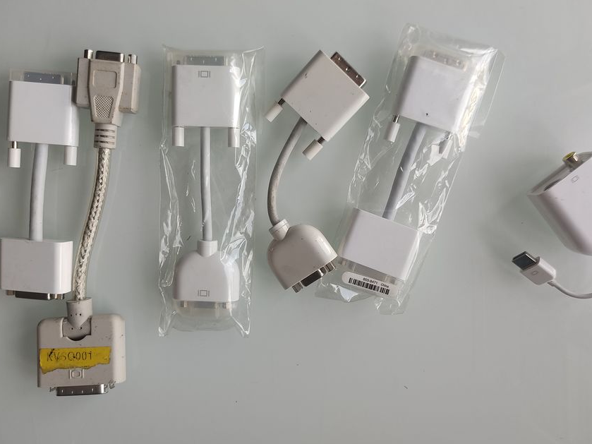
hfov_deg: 58.4
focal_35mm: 31
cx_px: 293
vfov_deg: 45.4
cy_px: 213
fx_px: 530
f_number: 1.79
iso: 243
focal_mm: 4.74
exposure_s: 1/50
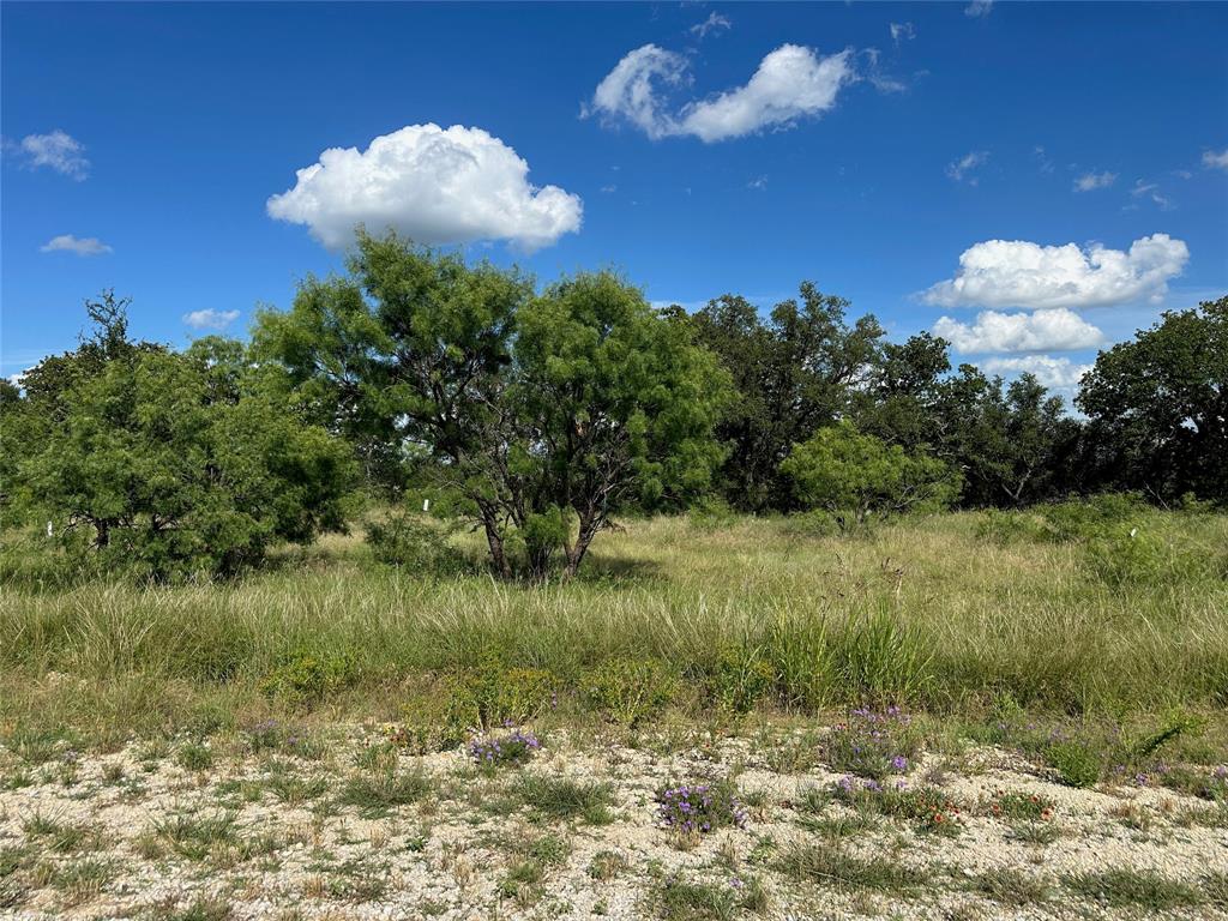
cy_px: 460
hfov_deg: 71.6
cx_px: 614
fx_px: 851
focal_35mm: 24
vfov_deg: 56.8
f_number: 1.78
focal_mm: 6.86
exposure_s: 1/5848
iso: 80
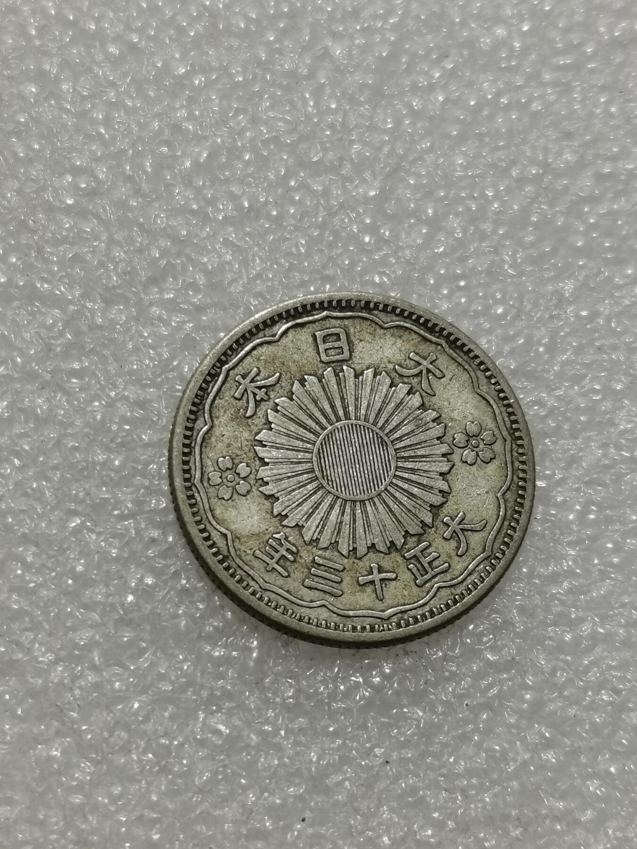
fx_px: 1865
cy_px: 424
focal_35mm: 76
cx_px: 318
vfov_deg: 25.7
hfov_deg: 19.4
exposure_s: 1/120
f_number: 1.8
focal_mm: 5.58
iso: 80
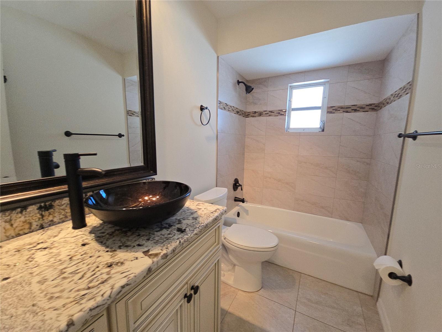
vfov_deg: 89.9
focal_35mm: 13
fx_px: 166
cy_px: 166
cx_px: 221
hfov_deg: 106.2
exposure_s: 1/60
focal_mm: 2.2
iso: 125
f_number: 2.2
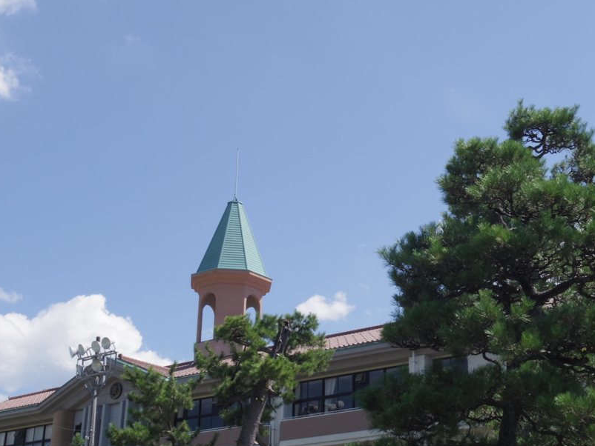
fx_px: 1032
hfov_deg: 32.0
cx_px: 372
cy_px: 200
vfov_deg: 24.4
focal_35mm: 60
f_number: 7.1
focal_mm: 8.5
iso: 250
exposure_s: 1/640
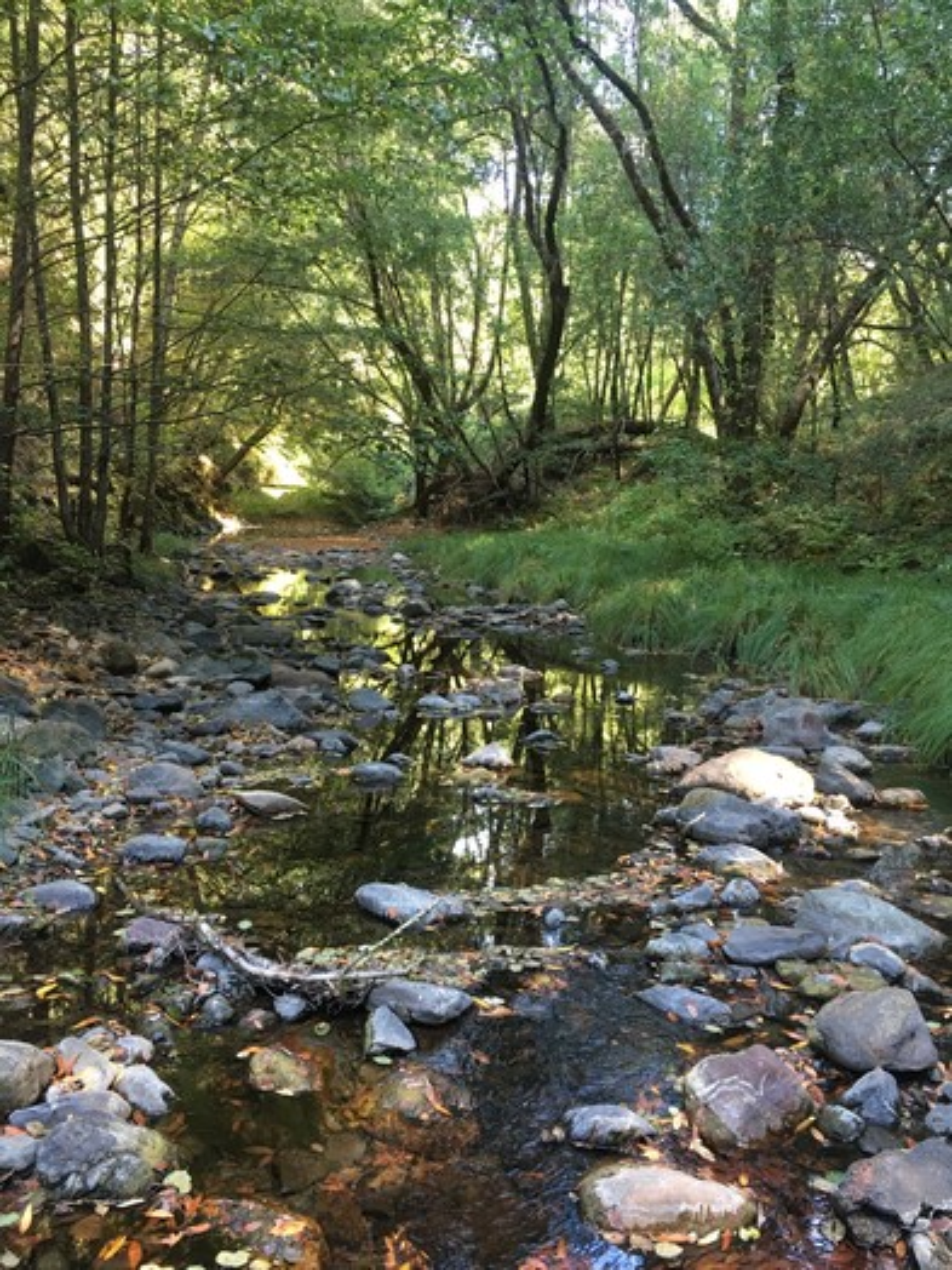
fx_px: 1063
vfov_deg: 61.7
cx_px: 476
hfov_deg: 48.2
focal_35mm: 29
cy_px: 635
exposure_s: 1/30
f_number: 2.2
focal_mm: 4.15
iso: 80
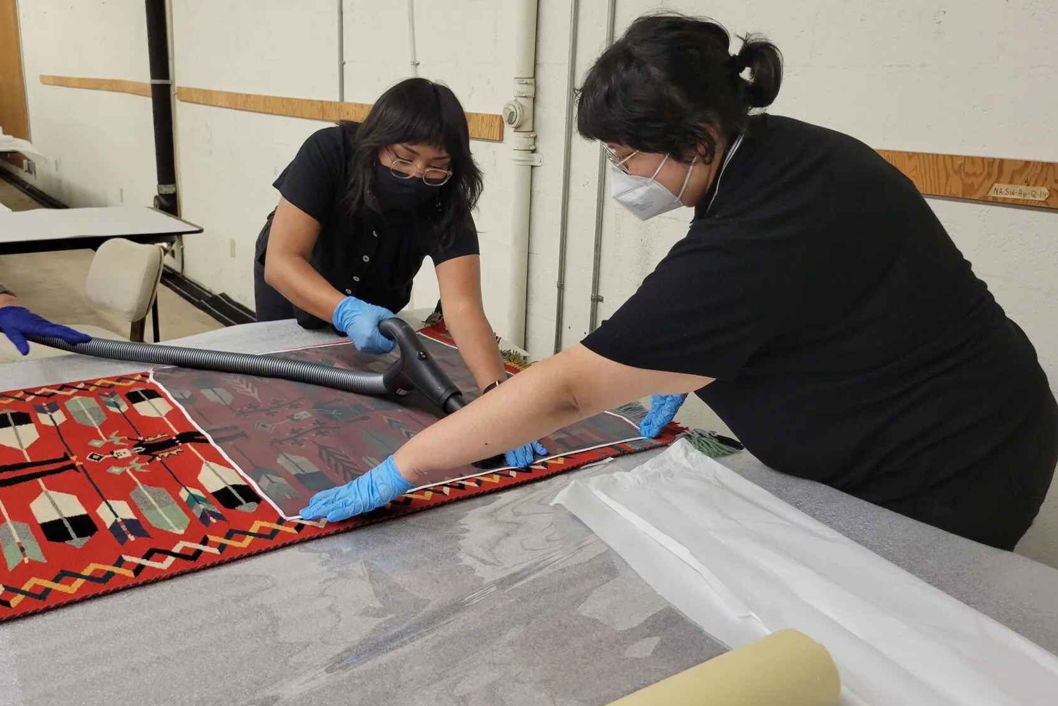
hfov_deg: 60.1
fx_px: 911
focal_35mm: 31
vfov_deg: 42.2
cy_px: 293
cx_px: 472
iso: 250
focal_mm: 5.4
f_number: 1.8
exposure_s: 1/119
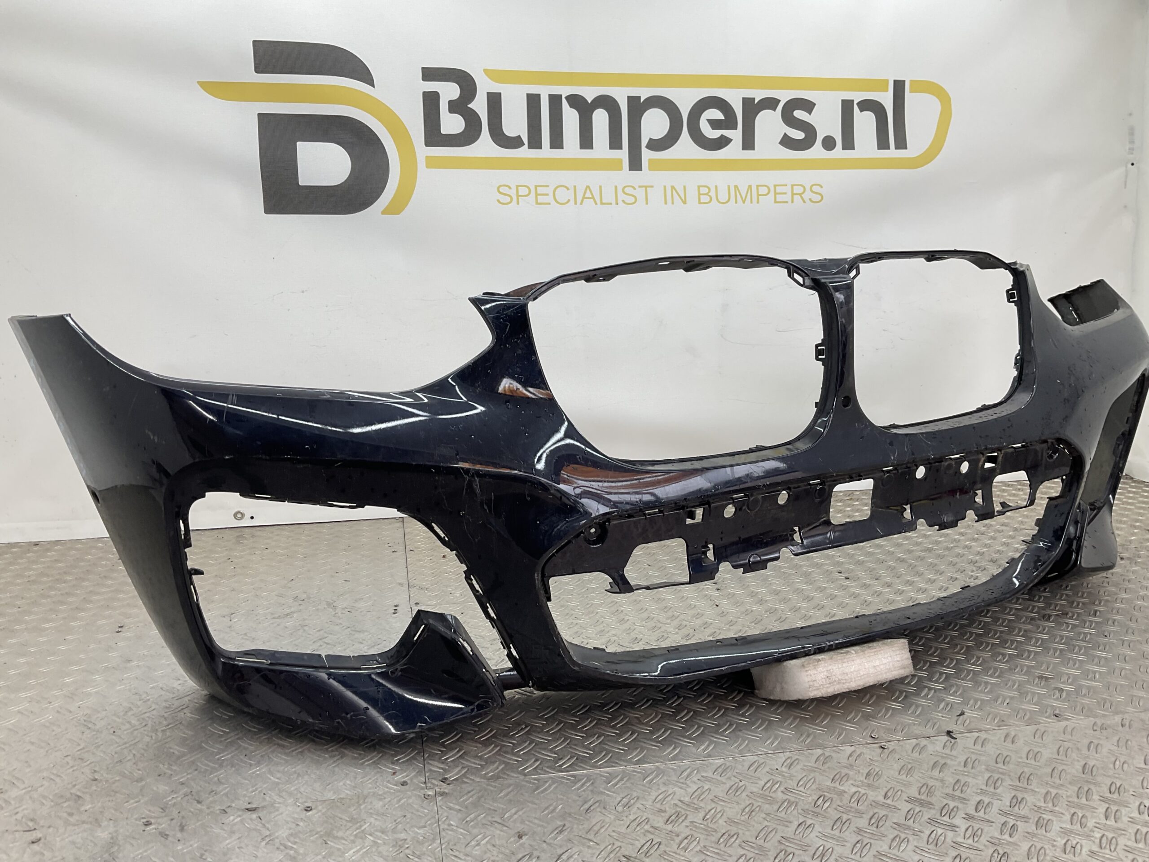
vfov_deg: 48.2
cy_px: 431
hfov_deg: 61.7
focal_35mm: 29
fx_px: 963
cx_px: 574
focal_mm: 3
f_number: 1.8
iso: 16
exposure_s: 1/102
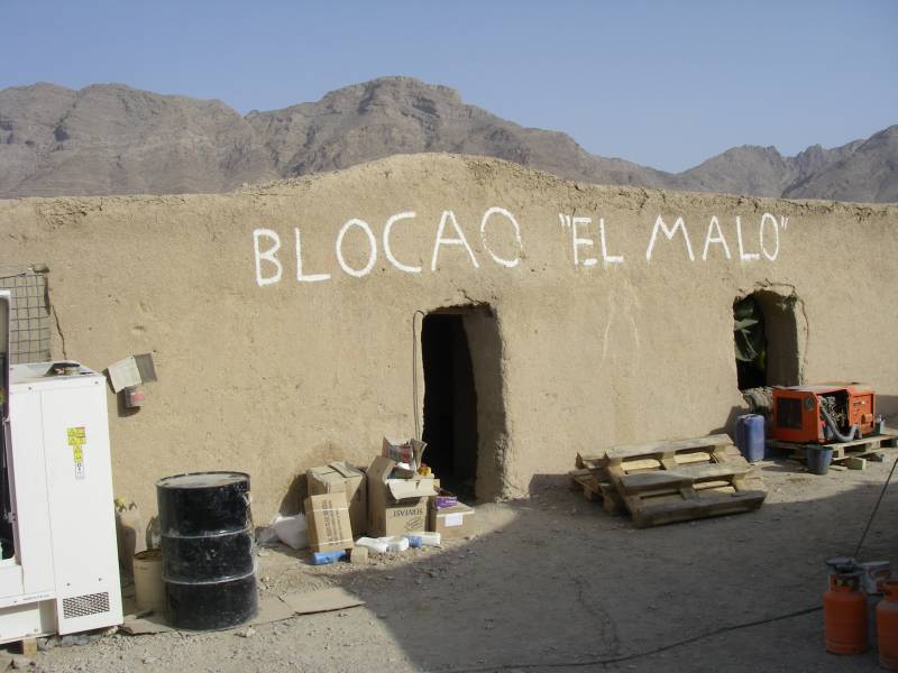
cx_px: 449
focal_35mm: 38
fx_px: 986
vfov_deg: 37.7
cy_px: 336
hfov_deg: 49.0
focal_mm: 6.3
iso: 64
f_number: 6.6
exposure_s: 1/250
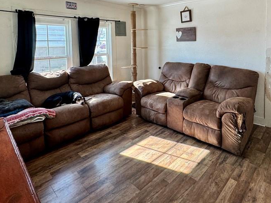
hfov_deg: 74.9
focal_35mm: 22
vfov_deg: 57.9
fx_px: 172
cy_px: 51
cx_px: 172
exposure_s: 1/120
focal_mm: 2.22
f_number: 2.2
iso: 125
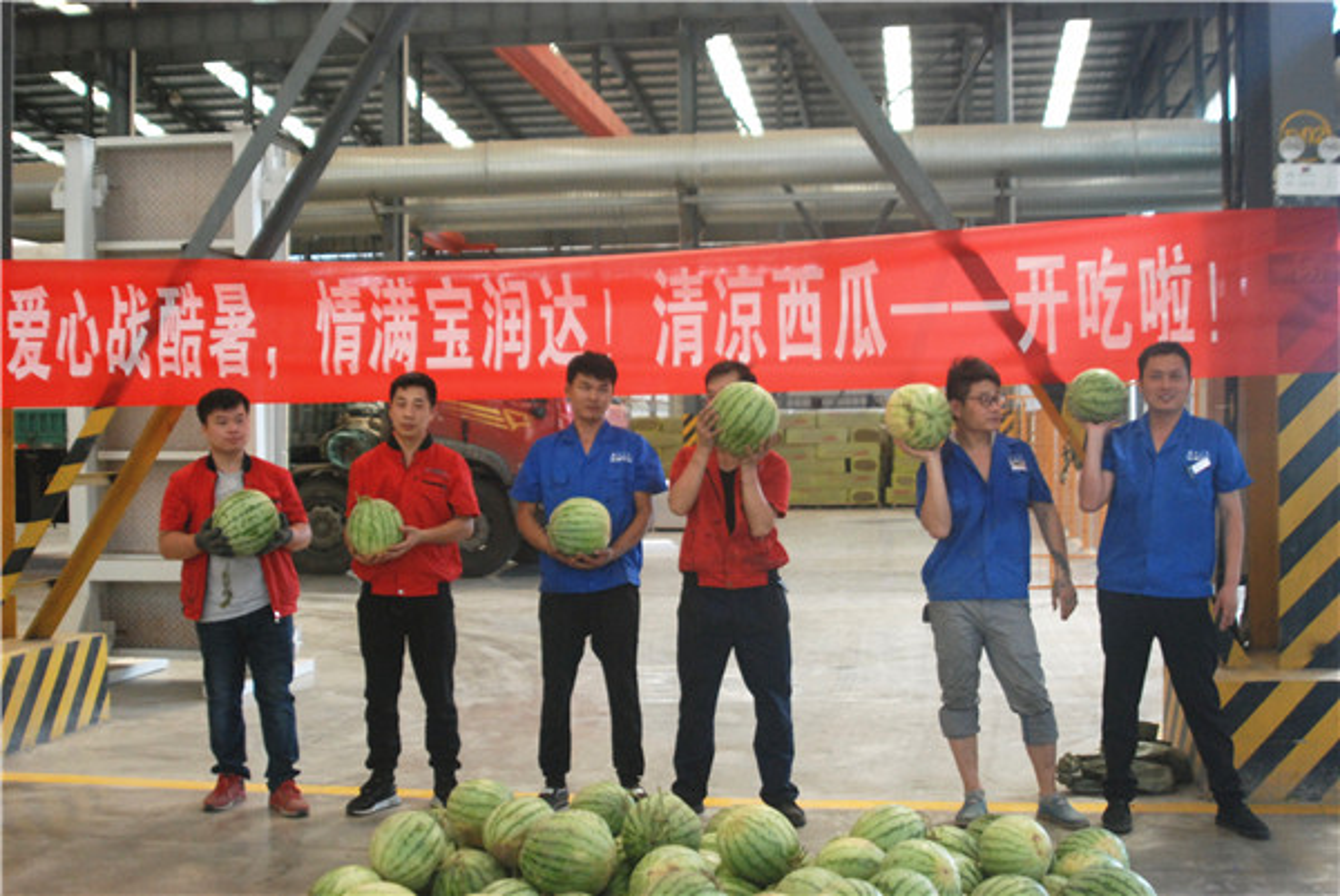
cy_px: 448
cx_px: 670
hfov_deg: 46.4
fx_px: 1564
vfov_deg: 31.9
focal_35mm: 42
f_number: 3.5
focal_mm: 28
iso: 800
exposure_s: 1/500
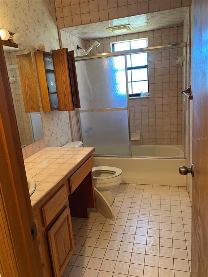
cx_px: 104
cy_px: 138
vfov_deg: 67.3
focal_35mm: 26
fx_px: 208
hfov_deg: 53.1
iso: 320
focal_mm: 4.25
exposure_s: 1/60
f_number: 1.8
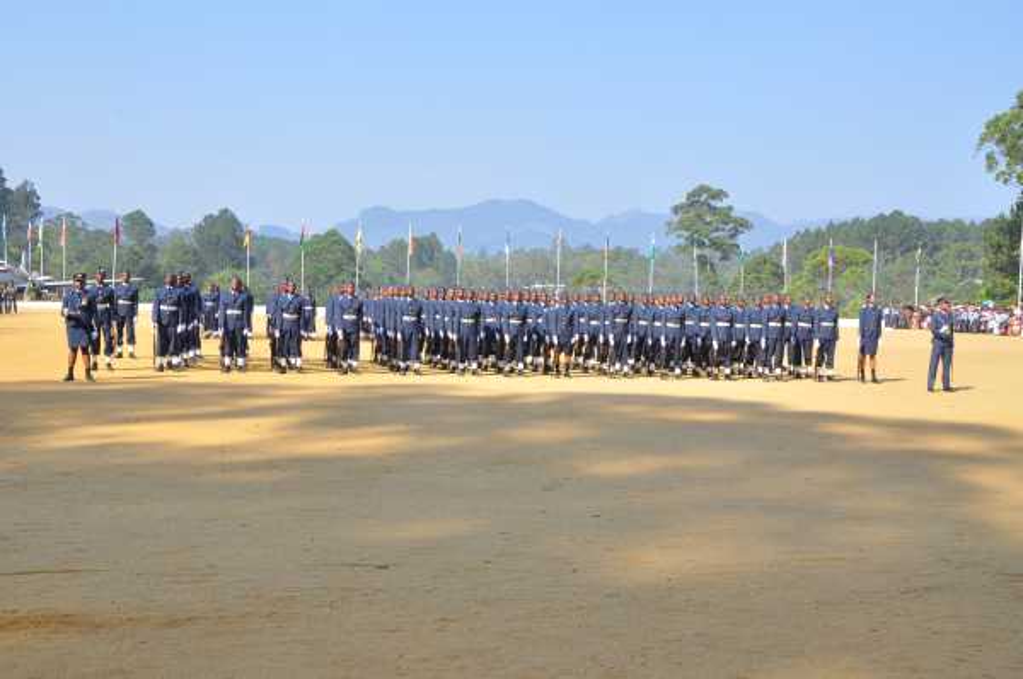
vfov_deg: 34.1
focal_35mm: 39
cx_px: 512
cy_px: 340
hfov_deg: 49.6
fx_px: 1106
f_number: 11
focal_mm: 26
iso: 200
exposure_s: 1/125
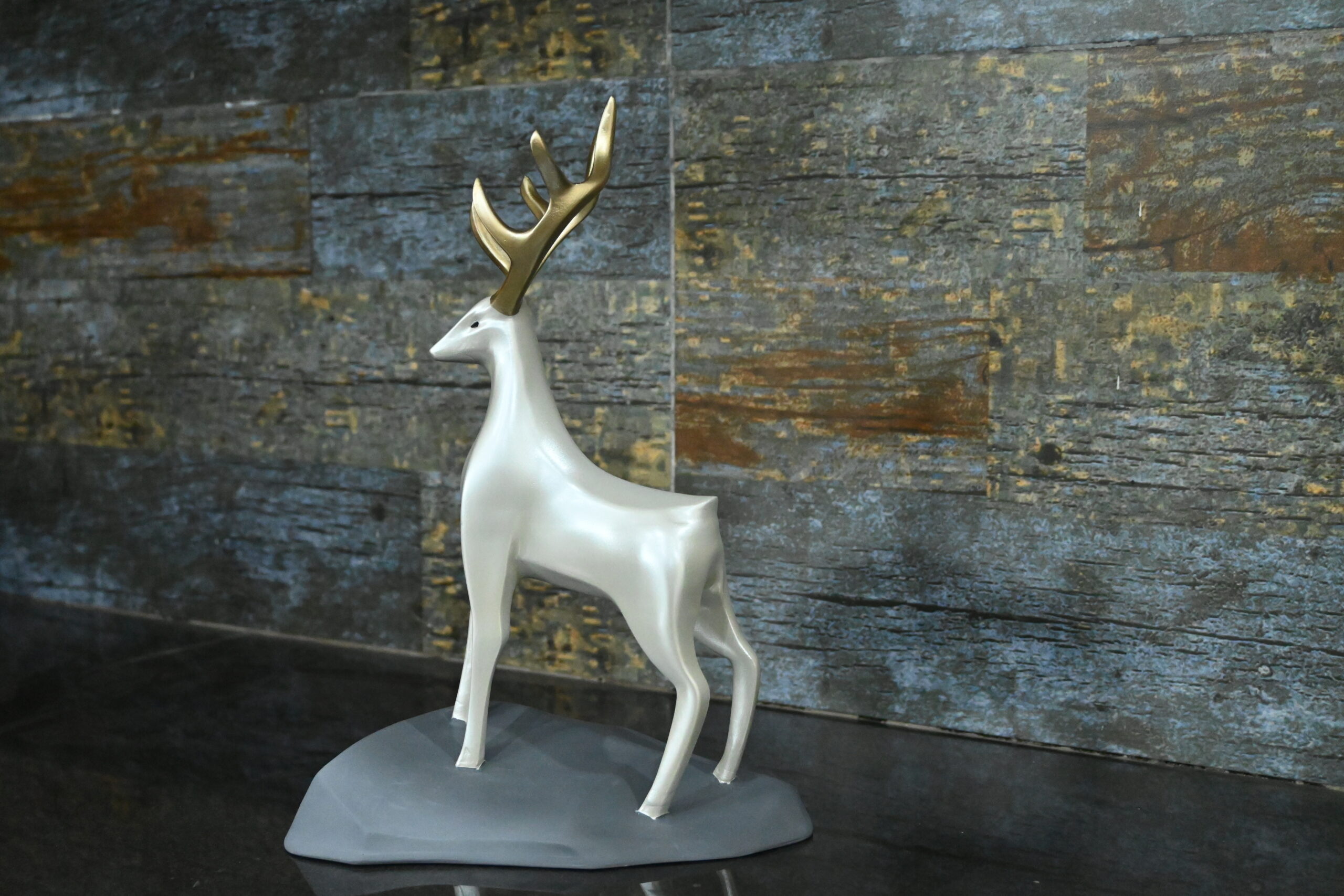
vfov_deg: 29.9
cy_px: 448
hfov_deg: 43.6
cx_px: 672
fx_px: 1680
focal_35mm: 45
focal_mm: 30
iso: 5000
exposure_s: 1/100
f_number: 4.8
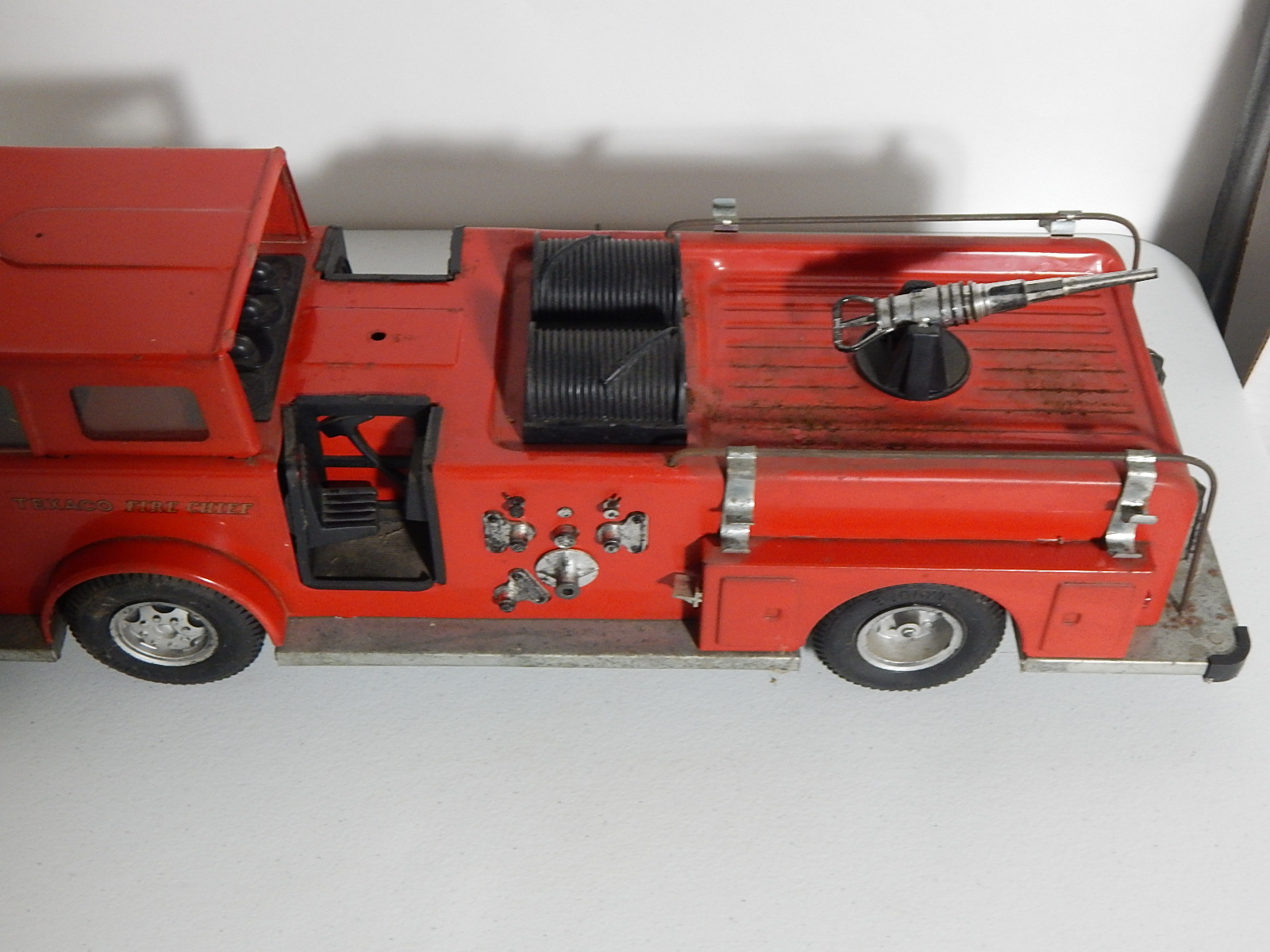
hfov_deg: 43.9
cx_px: 635
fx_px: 1578
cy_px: 476
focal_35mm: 43
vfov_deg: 33.6
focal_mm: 7.7
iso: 400
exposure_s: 1/20
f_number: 3.6
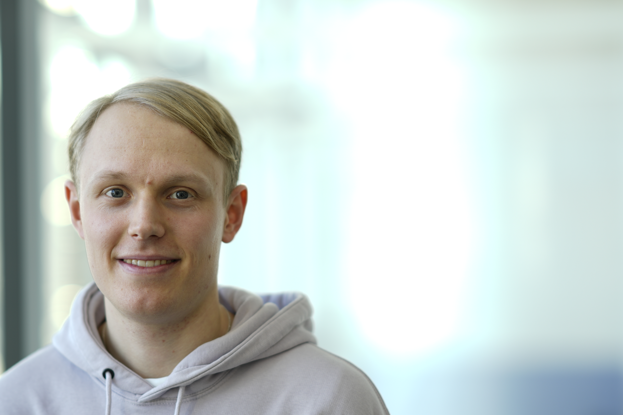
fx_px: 2025
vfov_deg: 11.7
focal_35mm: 117
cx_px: 231
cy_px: 256
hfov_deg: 17.5
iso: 80
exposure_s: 1/160
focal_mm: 85
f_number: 1.4
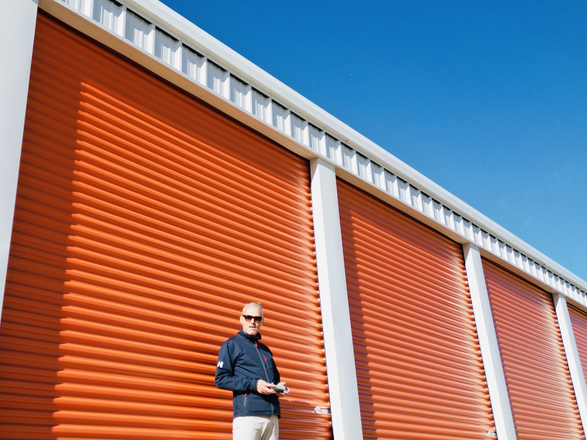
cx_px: 193
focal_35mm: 34
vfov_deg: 41.7
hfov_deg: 52.8
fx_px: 577
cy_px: 250
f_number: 1.7
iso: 200
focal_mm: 6.72
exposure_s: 1/4000
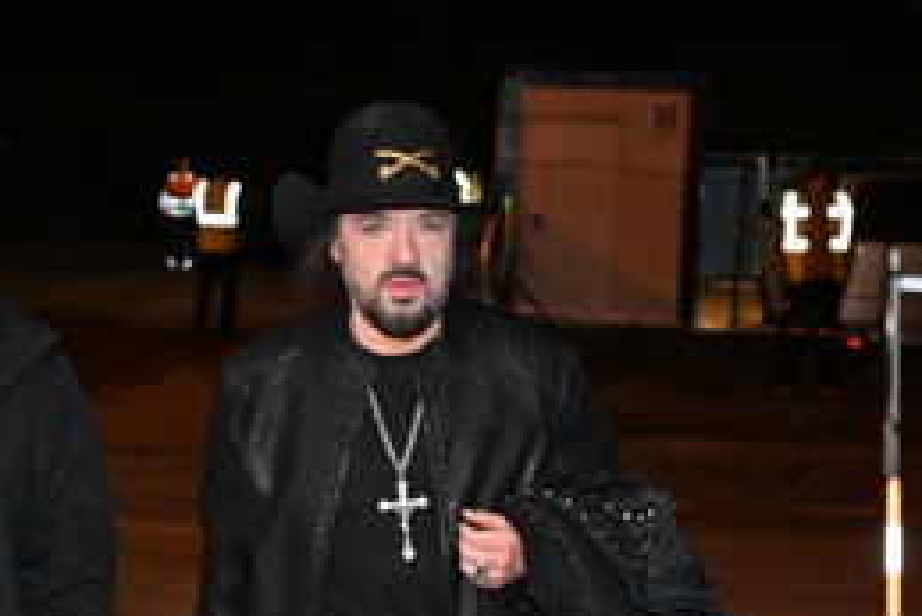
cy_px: 662
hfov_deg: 19.6
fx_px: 2665
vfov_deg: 13.0
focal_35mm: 104
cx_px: 310
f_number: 4.5
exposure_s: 1/125
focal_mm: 39
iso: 2500
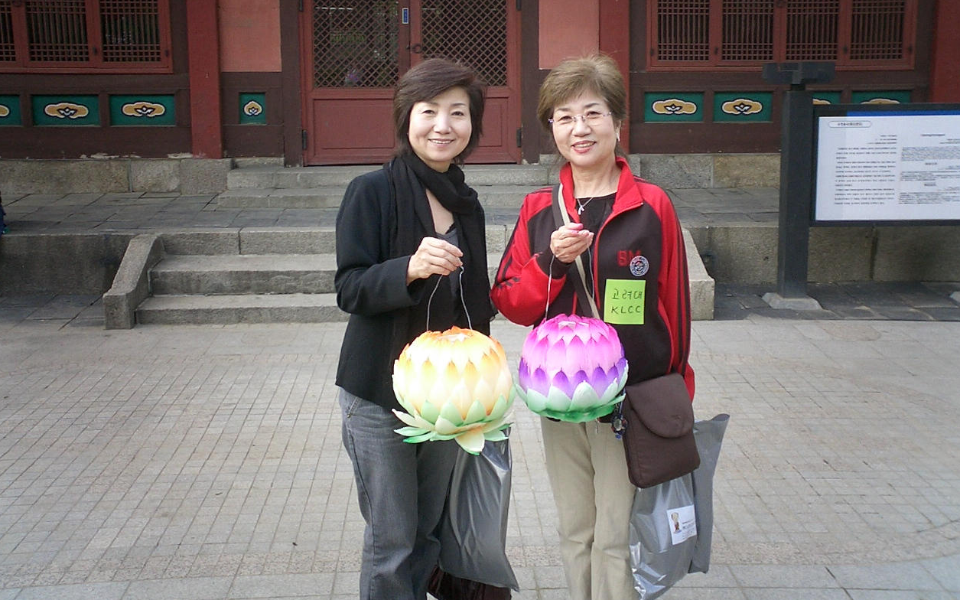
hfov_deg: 49.3
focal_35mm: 40
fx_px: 1046
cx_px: 480
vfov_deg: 31.9
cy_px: 237
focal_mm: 5.6
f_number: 3.5
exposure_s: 1/125
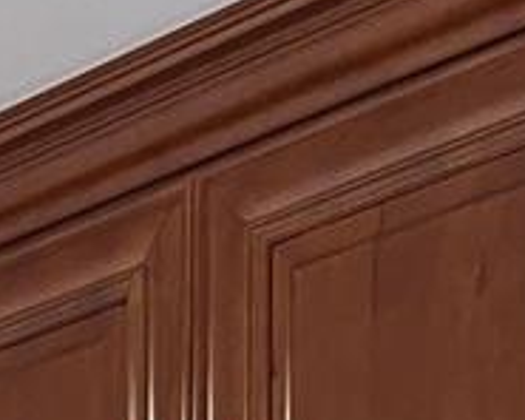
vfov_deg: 7.7
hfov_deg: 12.0
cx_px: -68
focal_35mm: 158
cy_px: 1484
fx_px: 2455
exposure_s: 1/60
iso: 100
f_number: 1.6
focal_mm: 5.1
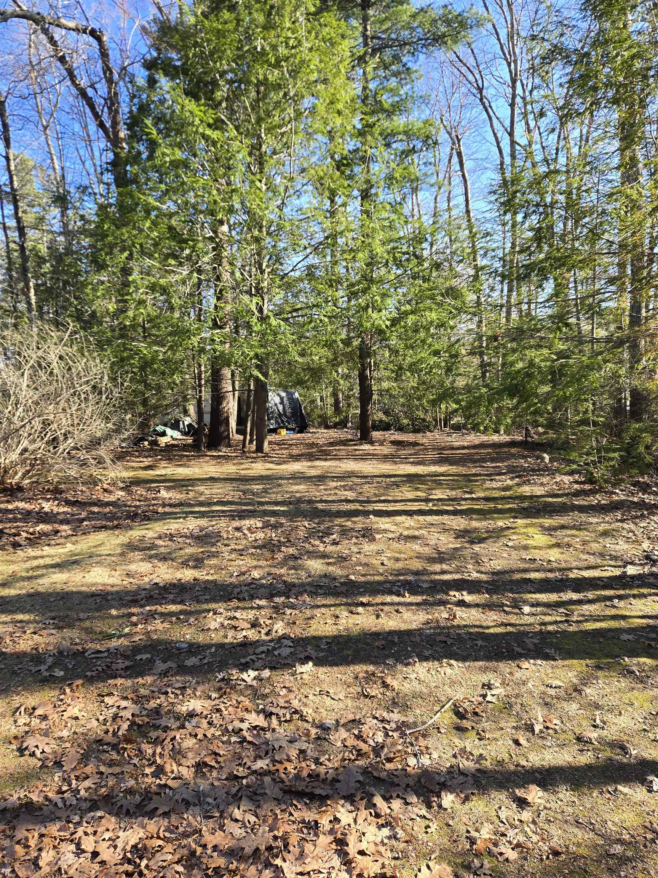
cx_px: 329
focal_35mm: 23
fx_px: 583
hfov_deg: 58.9
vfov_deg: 73.9
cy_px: 439
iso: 25
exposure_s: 1/302
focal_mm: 5.4
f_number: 1.8
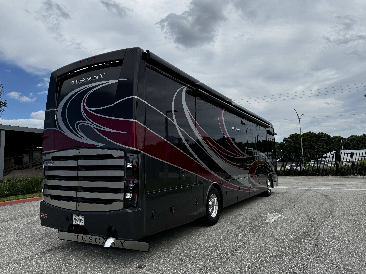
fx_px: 264
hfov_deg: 69.4
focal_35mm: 25
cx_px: 177
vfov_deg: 54.9
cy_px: 133
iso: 80
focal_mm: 6.76
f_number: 1.78
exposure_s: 1/6410
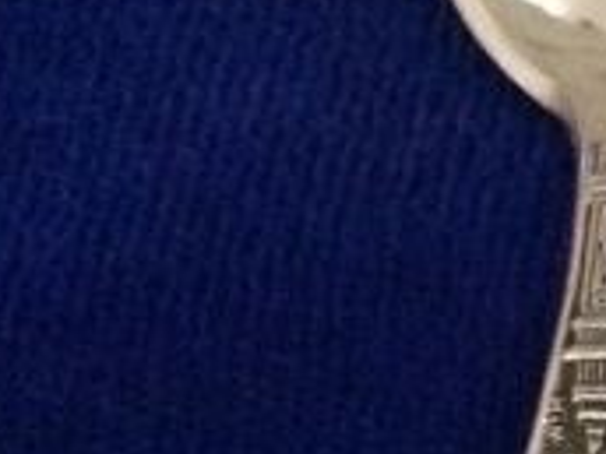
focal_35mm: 157
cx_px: 1367
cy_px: 575
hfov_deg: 11.0
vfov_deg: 9.3
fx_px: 2748
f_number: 2.2
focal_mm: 4.12
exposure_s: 1/15
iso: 800
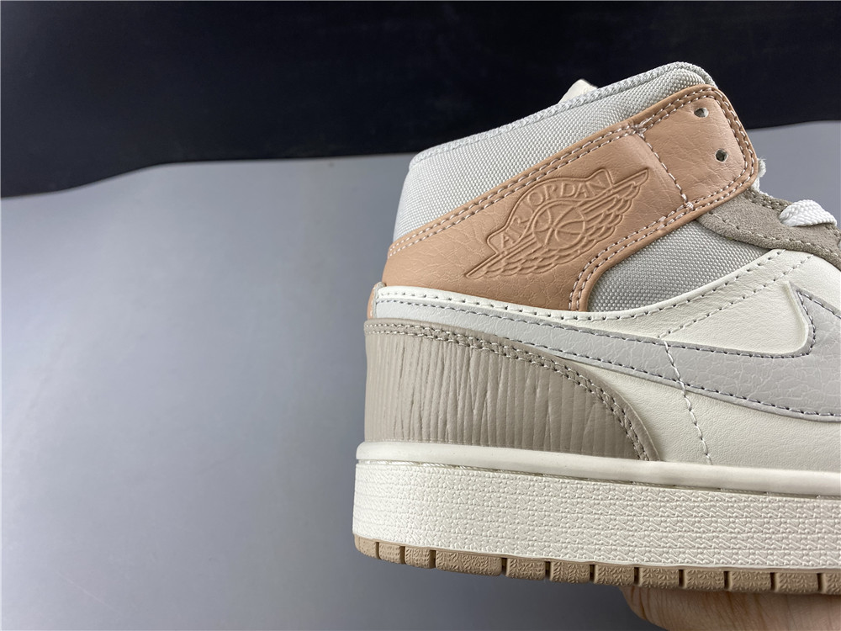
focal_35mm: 26
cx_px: 420
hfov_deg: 67.3
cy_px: 316
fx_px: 632
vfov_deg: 53.1
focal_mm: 4.25
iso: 40
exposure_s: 1/100
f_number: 1.8
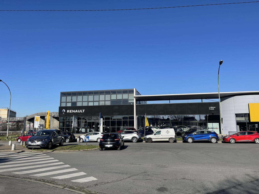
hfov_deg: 67.3
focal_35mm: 26
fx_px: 195
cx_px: 130
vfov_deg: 53.1
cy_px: 97
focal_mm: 5.1
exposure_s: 1/4525
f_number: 1.6
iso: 32
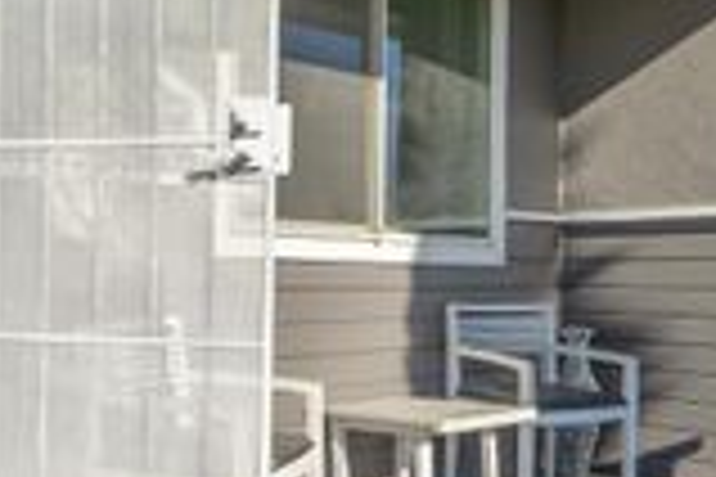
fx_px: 815
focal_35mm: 41
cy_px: 281
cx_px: 239
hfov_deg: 46.7
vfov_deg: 32.6
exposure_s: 1/160
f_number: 10
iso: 100
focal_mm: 13
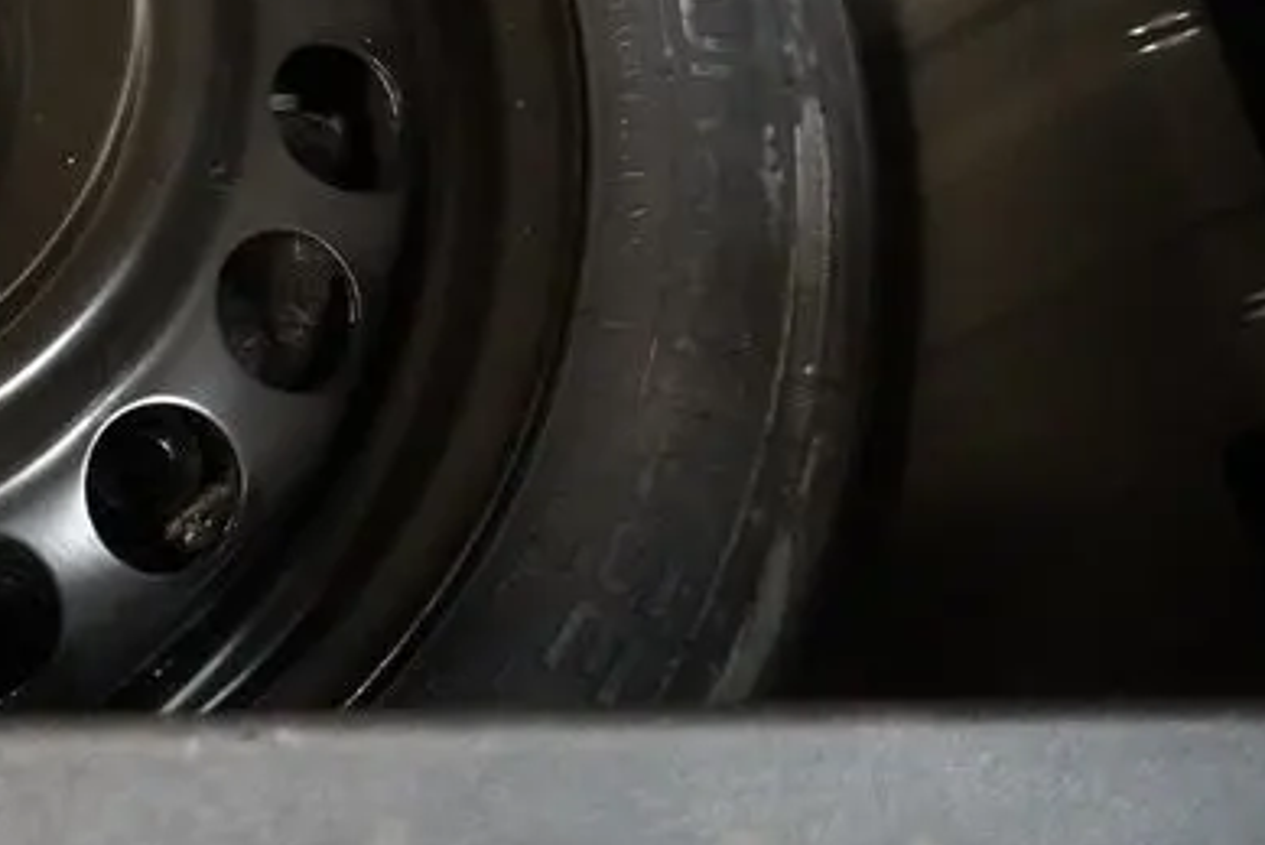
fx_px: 2497
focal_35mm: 71
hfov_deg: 24.9
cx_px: -358
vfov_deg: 19.0
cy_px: 167
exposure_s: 1/25
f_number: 3.5
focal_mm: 18
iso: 6400
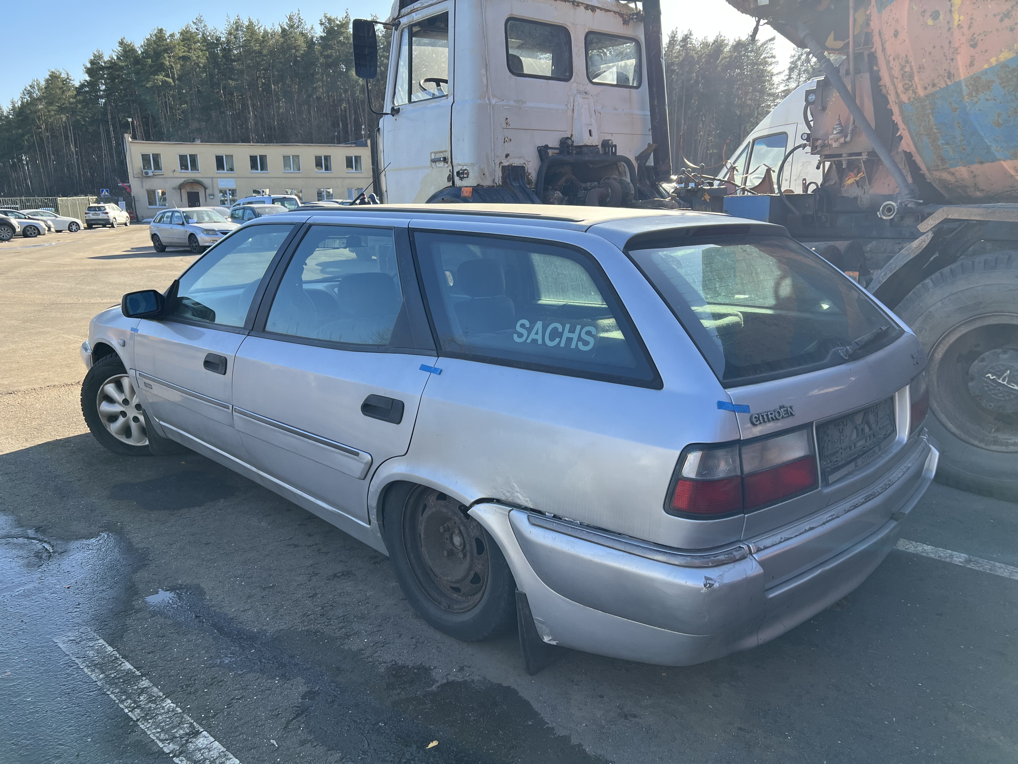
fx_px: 765
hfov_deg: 67.3
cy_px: 382
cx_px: 509
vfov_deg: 53.1
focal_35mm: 26
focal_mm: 5.7
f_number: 1.5
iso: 50
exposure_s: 1/1009
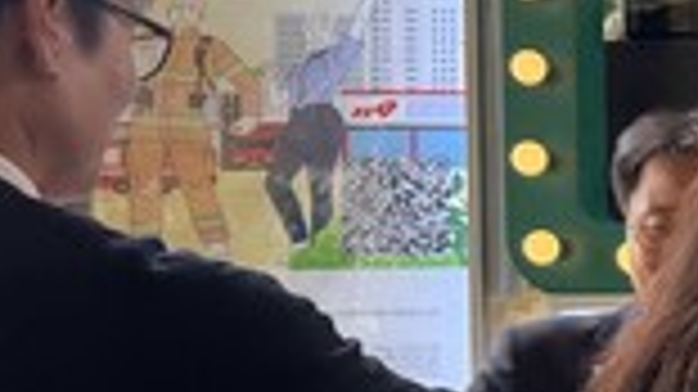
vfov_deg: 11.9
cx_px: 1279
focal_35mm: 101
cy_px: 360
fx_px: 1868
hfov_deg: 17.1
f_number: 1.78
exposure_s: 1/283
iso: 80
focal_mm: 6.76
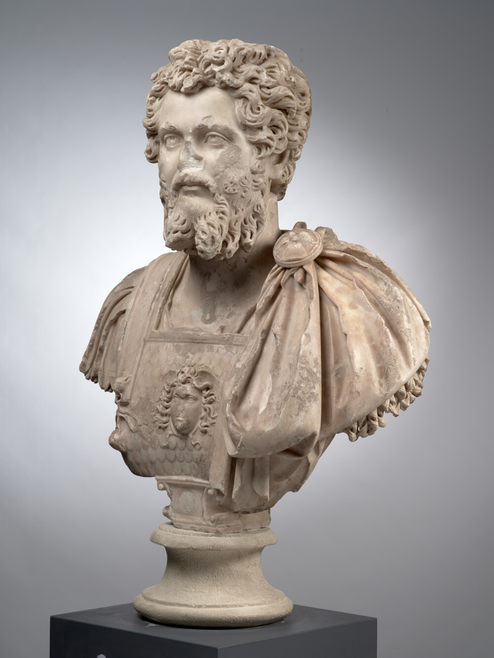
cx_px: 247
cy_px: 329
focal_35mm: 63
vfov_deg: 30.7
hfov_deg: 23.3
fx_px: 1199
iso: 200
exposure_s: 1/60
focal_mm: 80
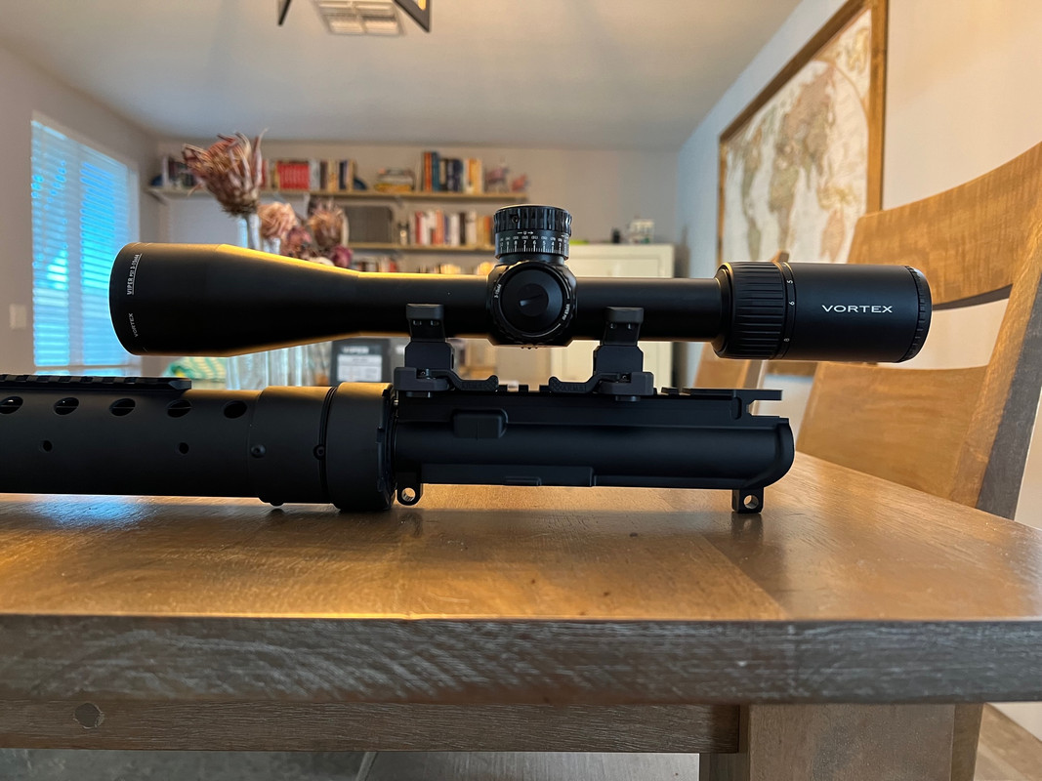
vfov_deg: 53.1
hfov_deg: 67.3
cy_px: 390
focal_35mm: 26
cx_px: 521
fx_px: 783
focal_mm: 5.7
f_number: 1.5
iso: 400
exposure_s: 1/40
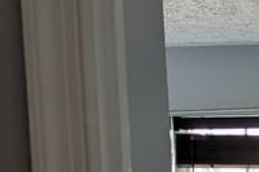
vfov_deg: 6.5
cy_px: 420
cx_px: 434
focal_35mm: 201
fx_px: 1445
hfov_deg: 9.8
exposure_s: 1/52.1
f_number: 1.85
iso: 53
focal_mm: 6.81
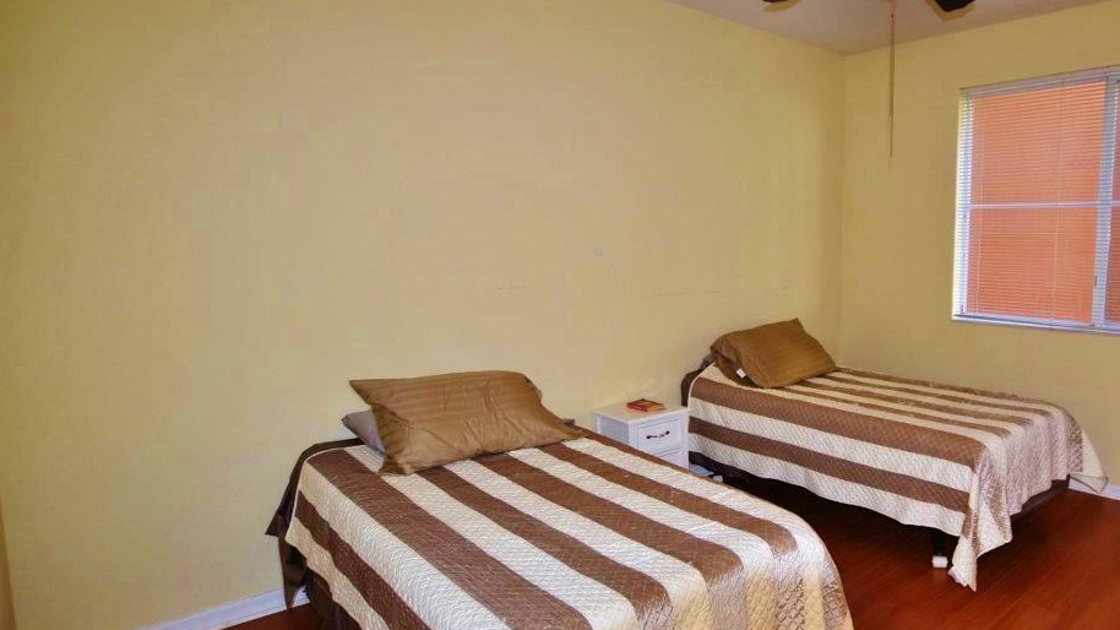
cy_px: 321
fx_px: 653
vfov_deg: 51.5
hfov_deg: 77.6
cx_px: 779
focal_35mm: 22
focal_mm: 10
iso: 200
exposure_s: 1/40
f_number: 3.5
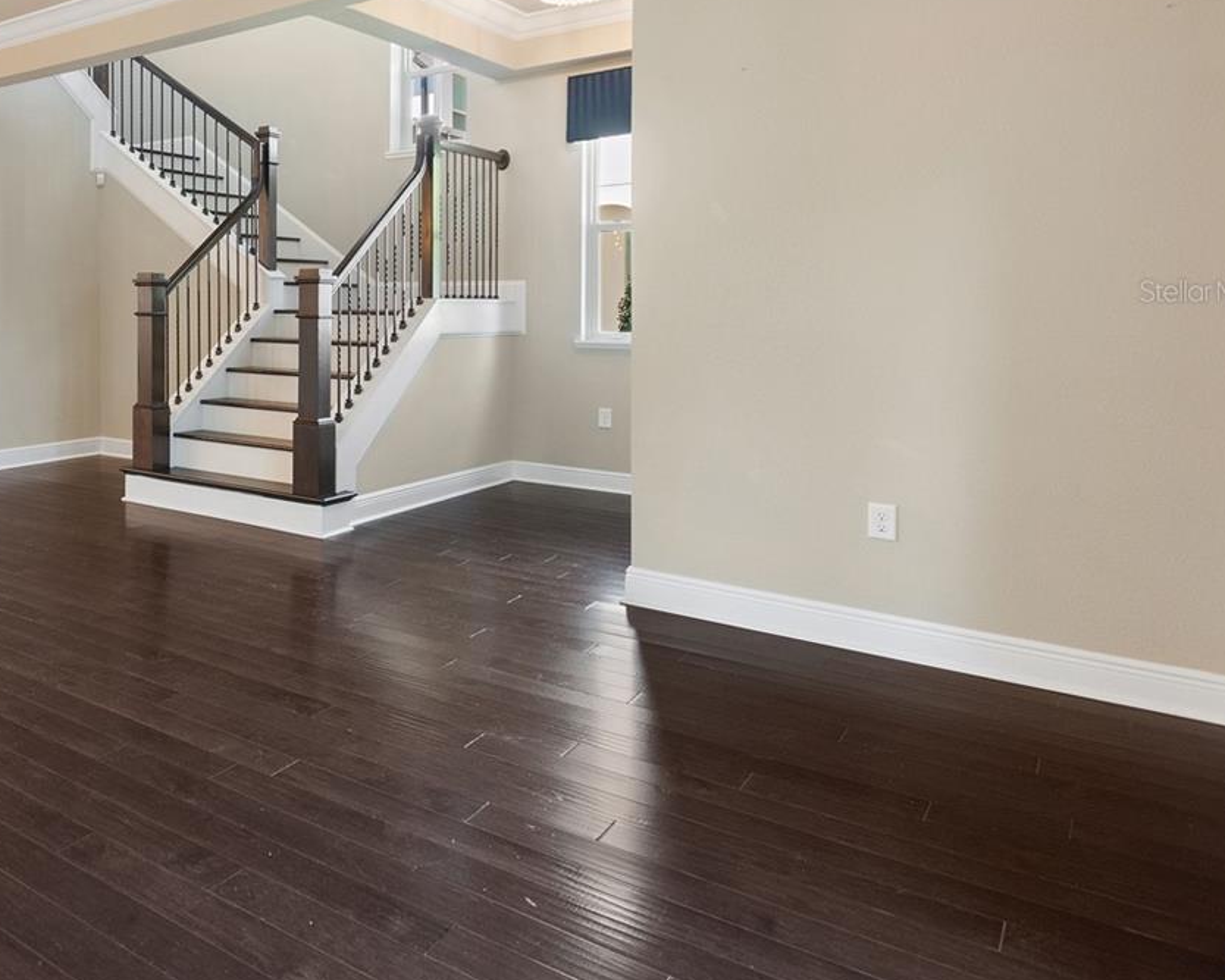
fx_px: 979
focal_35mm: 27
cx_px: 95
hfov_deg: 54.7
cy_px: 291
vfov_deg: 51.7
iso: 400
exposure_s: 1/5
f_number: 4.5
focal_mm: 10
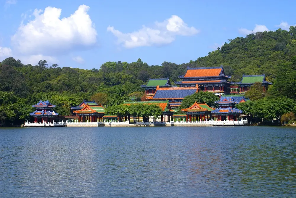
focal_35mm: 75
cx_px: 148
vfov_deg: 18.2
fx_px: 617
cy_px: 99
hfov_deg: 27.0
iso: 100
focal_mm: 50
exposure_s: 1/125
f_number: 13
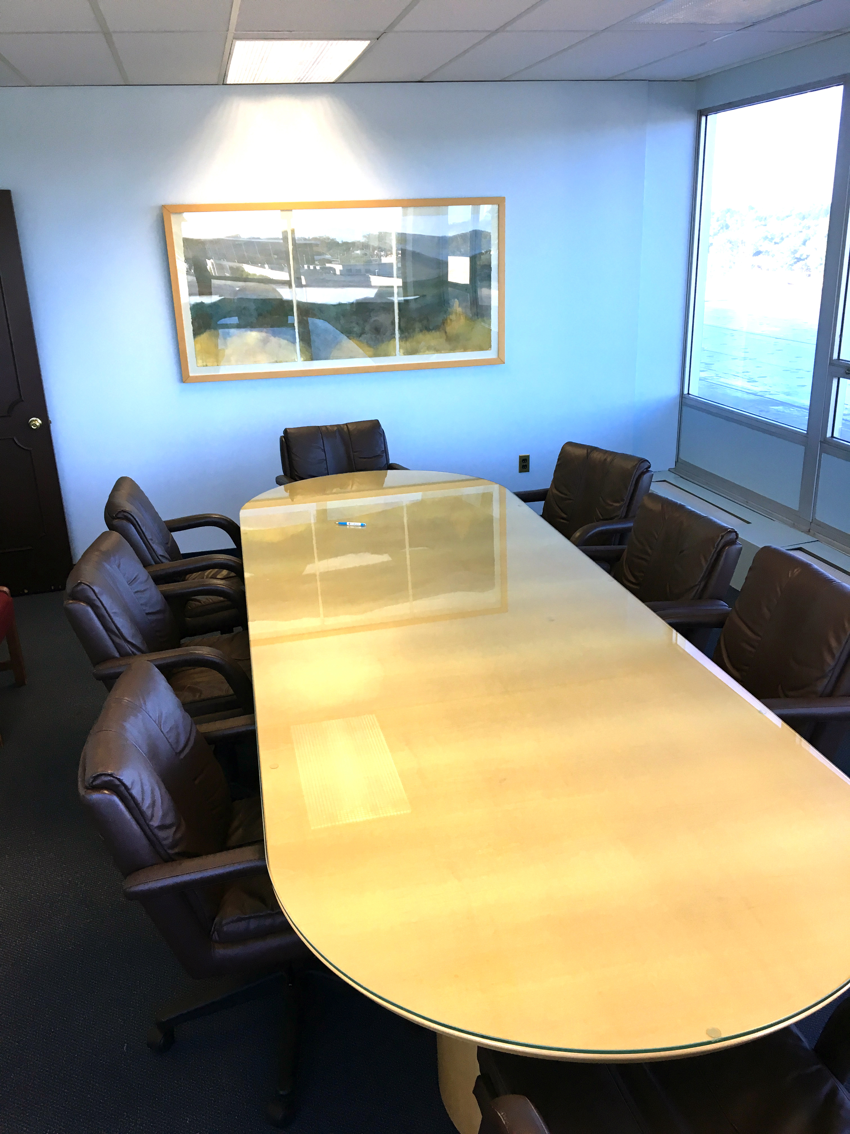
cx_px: 425
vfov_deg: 61.7
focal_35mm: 29
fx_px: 949
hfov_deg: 48.2
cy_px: 567
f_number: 2.2
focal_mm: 4.15
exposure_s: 1/30
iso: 50
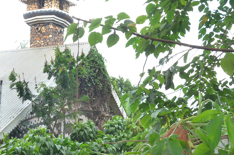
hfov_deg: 22.1
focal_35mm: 91
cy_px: 31
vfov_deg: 14.9
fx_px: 590
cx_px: 47
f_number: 7.1
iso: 500
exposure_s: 1/160
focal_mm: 34
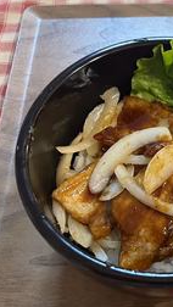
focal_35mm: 45
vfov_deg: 45.4
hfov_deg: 24.5
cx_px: 199
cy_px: 161
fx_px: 366
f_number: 1.6
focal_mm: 5.1
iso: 320
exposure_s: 1/50
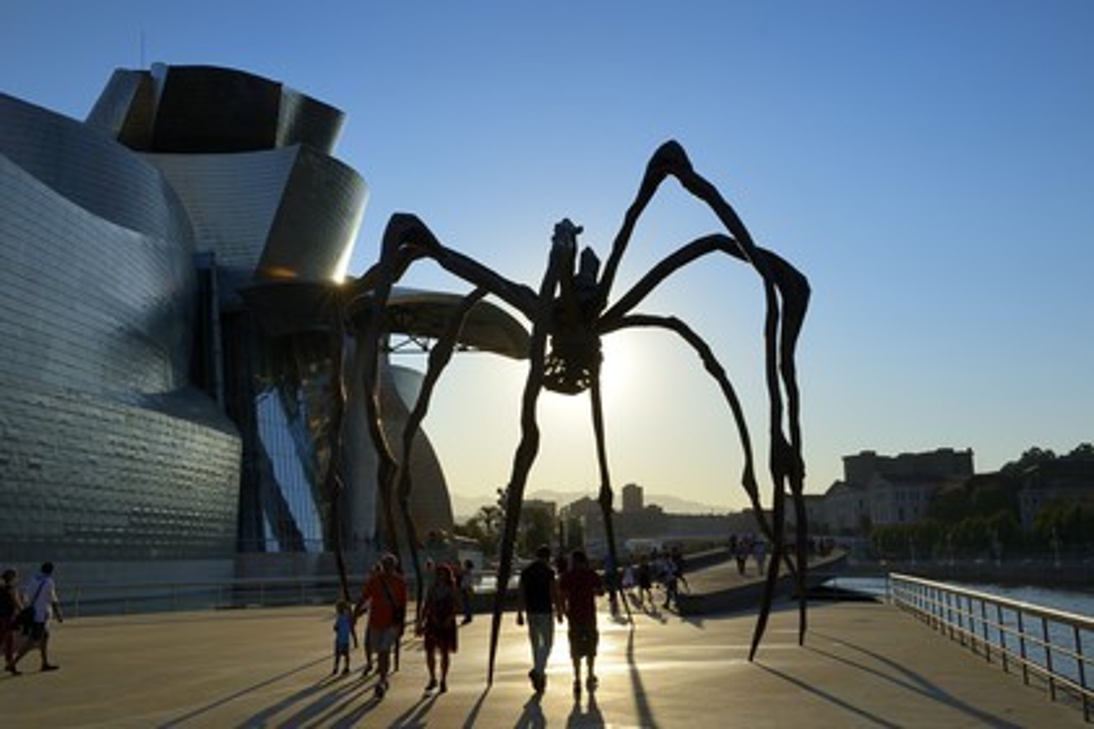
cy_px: 364
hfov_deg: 58.7
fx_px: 972
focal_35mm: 32
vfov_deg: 41.1
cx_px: 547
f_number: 16
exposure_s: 1/200
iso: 100
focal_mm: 32
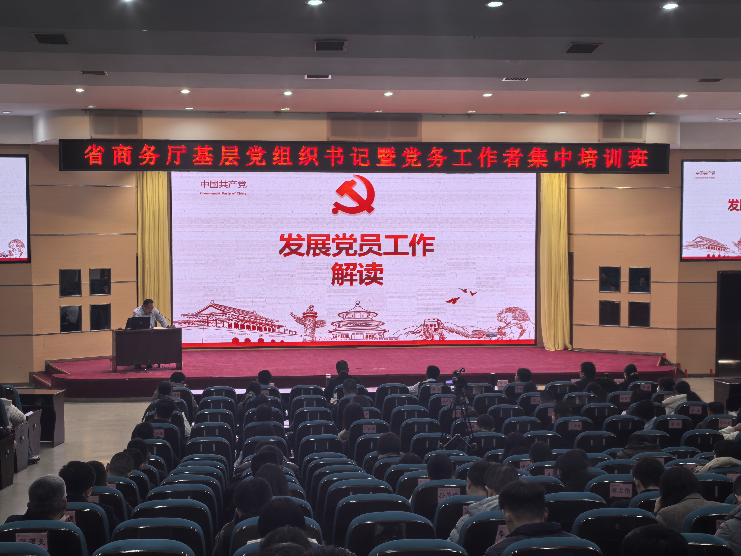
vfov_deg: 26.6
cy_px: 278
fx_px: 1177
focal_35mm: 55
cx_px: 370
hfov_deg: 34.9
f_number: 2
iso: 100
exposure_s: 1/100
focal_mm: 5.75
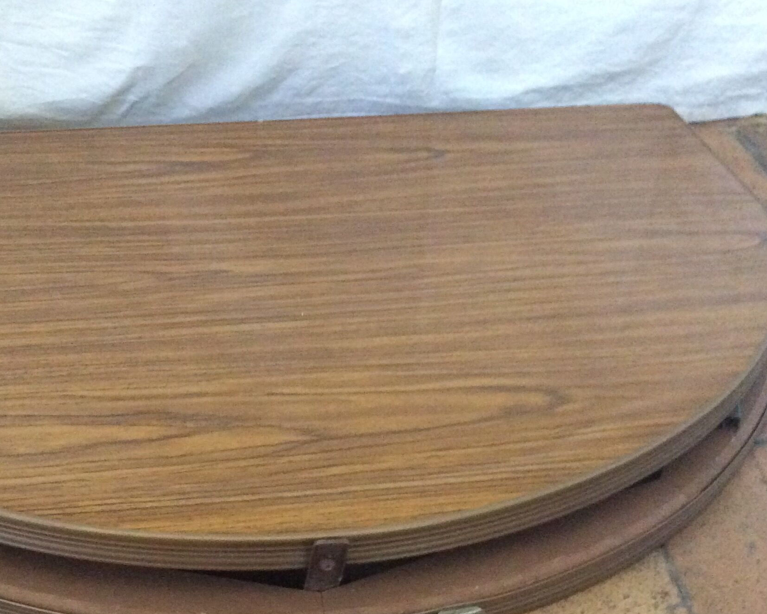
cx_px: 297
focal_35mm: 49
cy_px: 412
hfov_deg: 37.9
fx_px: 1112
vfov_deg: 30.6
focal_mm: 3.3
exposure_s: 1/17
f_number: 2.4
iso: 500
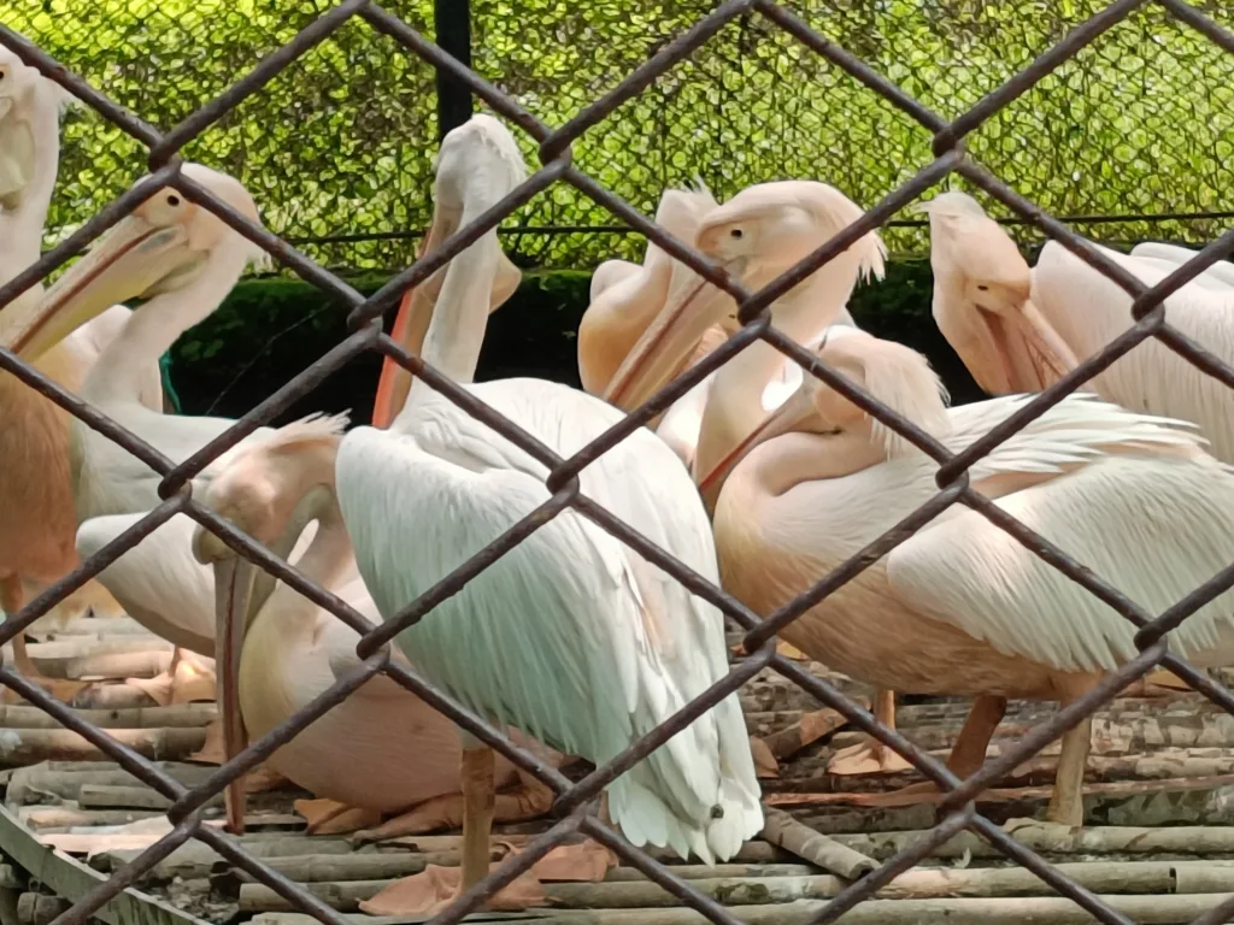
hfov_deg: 13.5
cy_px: 462
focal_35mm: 146
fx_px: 5205
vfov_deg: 10.2
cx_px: 617
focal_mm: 4.84
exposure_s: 1/309
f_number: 1.88
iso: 50
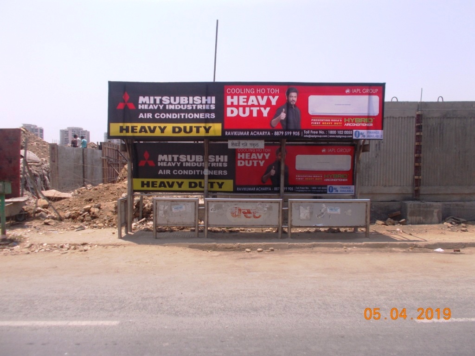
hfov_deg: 67.3
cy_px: 178
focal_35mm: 26
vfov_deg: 53.1
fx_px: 357
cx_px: 238
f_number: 3.2
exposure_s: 1/800
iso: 80
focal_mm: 4.6
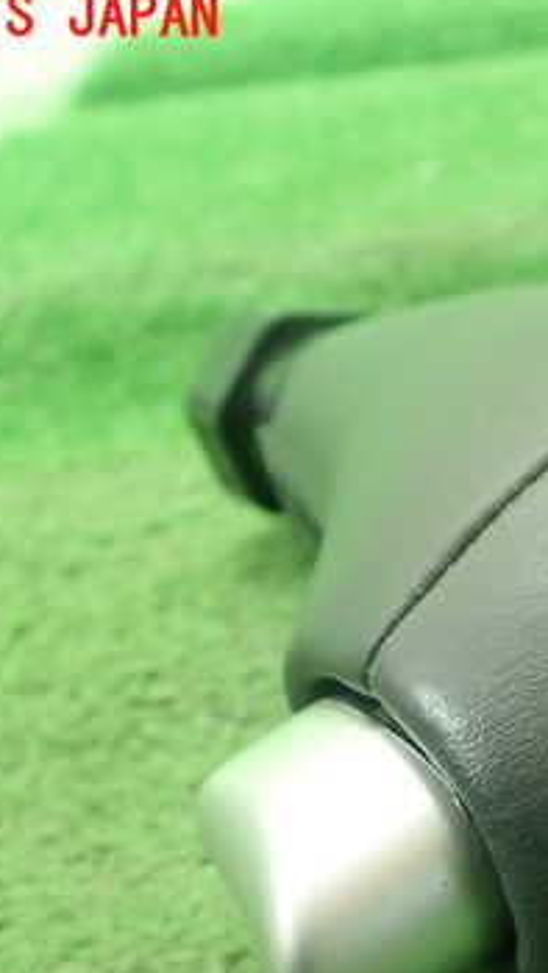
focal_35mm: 56
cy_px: 609
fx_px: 1446
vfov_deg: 37.0
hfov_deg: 20.8
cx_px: 548
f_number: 2.3
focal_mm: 5.5
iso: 400
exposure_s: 1/125
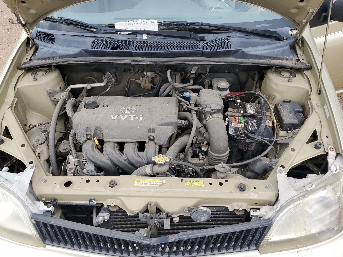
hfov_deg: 67.3
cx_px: 172
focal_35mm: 26
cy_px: 128
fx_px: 258
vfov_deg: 53.1
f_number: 1.5
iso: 50
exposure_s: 1/556
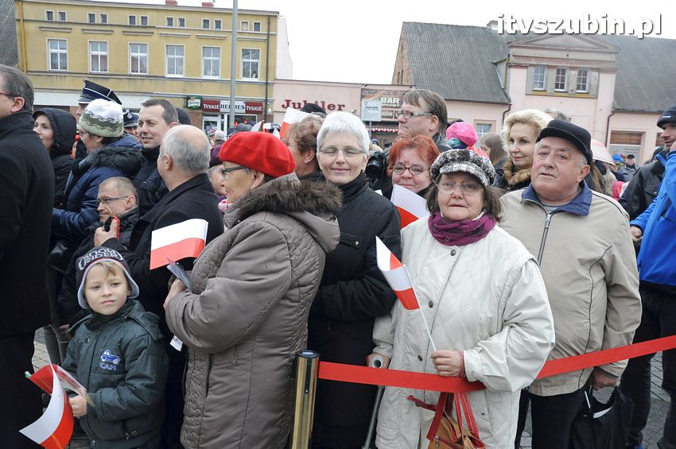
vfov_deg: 41.6
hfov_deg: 59.5
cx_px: 338
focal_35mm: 32
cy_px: 224
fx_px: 591
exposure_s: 1/200
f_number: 7.1
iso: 800
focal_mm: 21
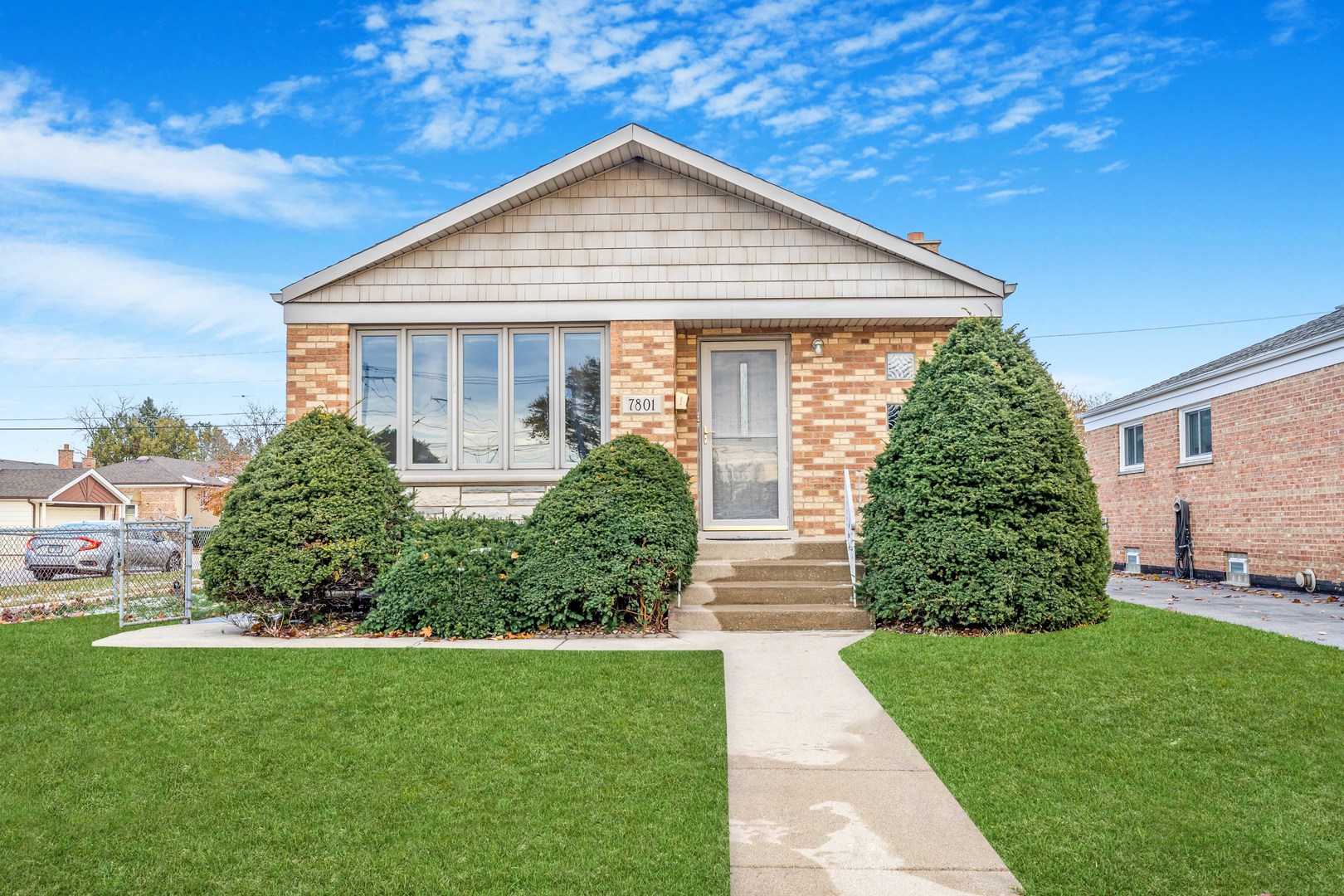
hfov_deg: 60.3
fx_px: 1157
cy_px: 448
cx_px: 672
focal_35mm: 31
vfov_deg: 42.3
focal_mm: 31
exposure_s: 1/100
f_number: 9
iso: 640
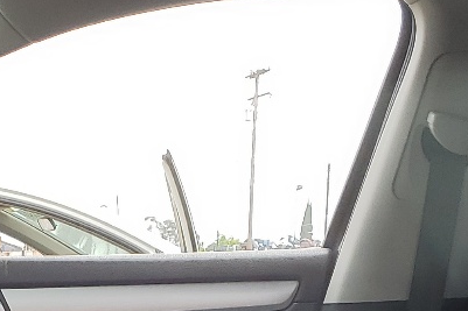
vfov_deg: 11.4
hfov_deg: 18.7
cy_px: 619
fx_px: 1403
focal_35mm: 108
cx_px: 64
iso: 50
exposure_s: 1/714
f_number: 1.5
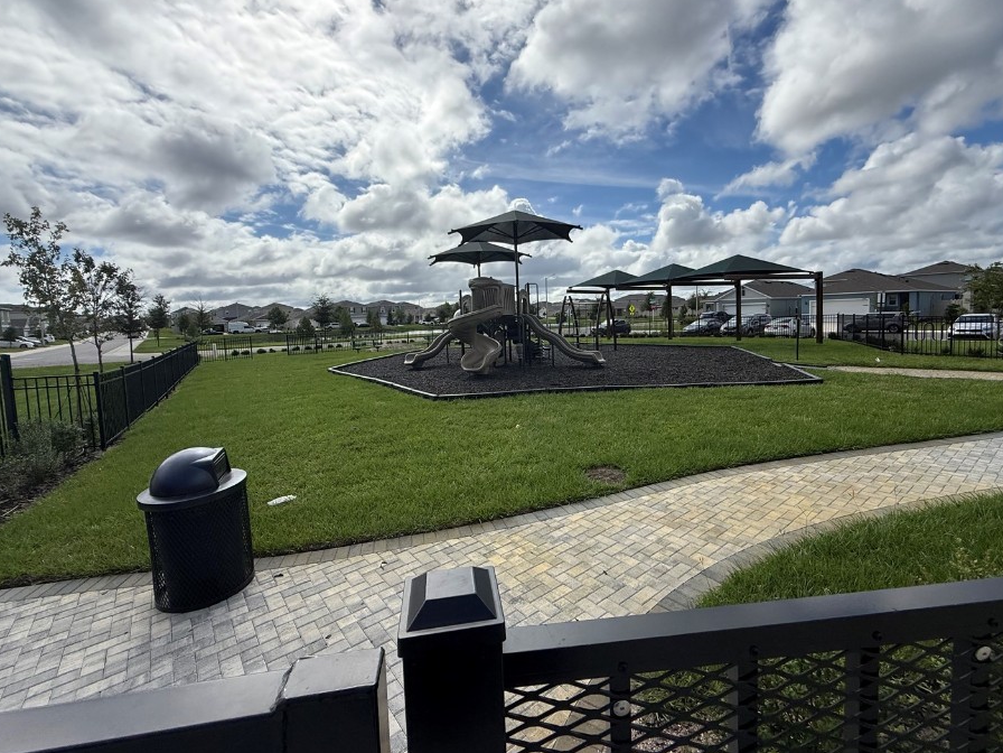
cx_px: 529
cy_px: 345
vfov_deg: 78.0
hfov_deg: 94.4
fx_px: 464
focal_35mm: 16
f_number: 2.2
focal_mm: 2.22
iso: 64
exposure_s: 1/5155
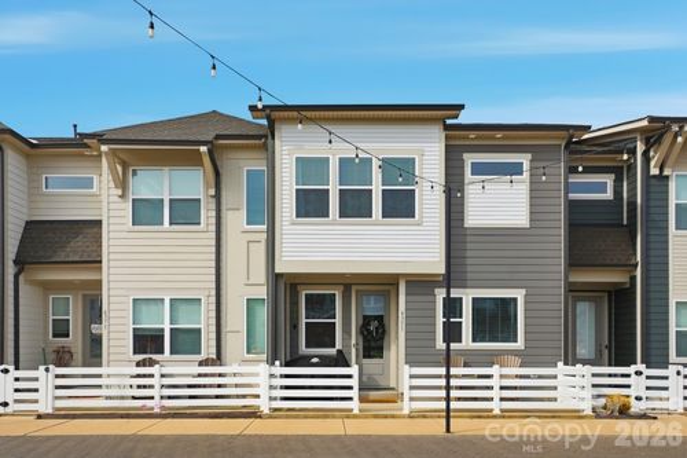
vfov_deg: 51.3
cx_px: 344
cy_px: 229
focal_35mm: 25
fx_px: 477
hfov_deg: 71.5
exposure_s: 1/3200
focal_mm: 17
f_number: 10
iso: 100
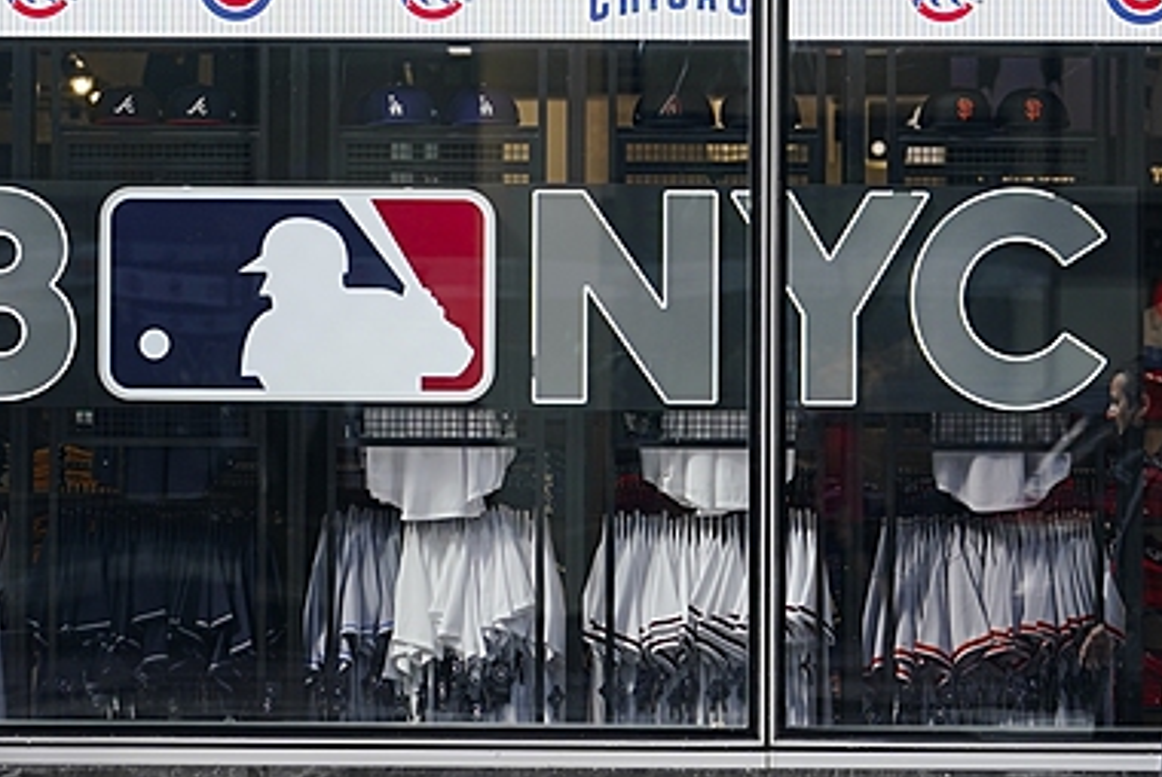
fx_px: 9174
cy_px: 34
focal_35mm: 284
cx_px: 263
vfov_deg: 4.8
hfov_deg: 7.2
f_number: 5
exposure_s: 1/320
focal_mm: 144
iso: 250
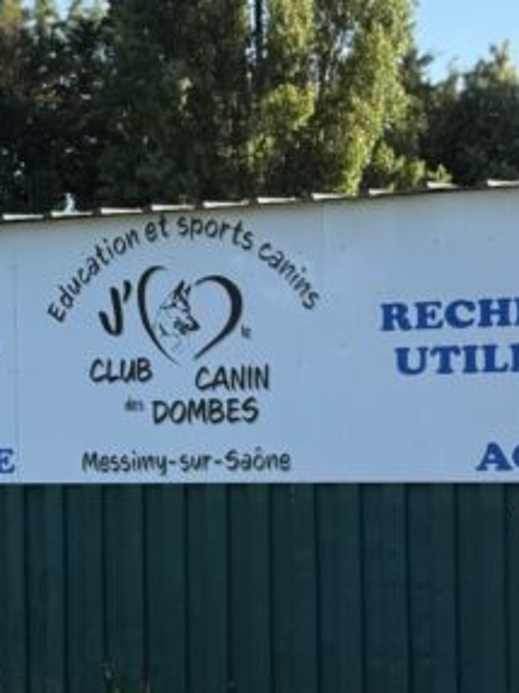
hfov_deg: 11.0
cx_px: 111
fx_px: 2681
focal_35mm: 134
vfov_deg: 14.7
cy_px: 425
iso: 64
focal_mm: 6.76
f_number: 1.78
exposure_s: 1/1456
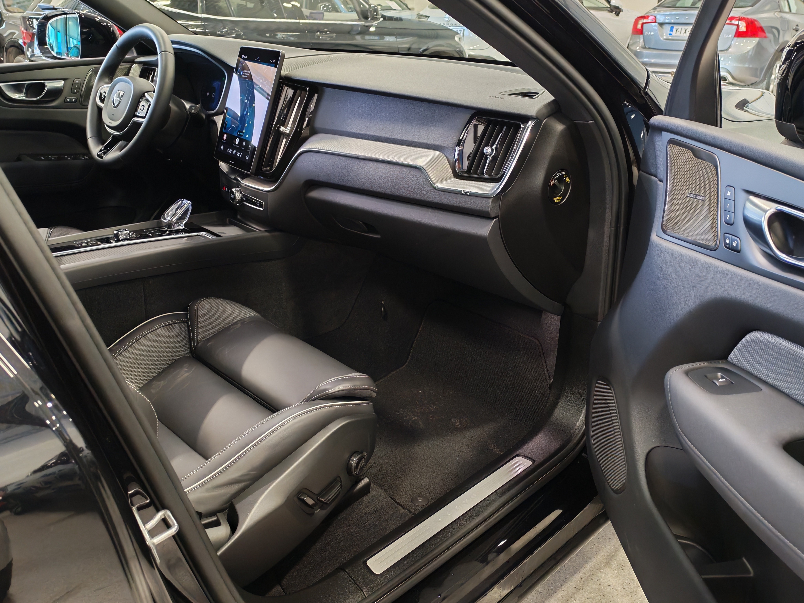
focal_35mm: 30
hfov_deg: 60.0
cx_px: 402
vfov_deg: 46.8
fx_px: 697
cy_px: 302
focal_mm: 6.12
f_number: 1.9
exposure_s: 1/50
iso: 997
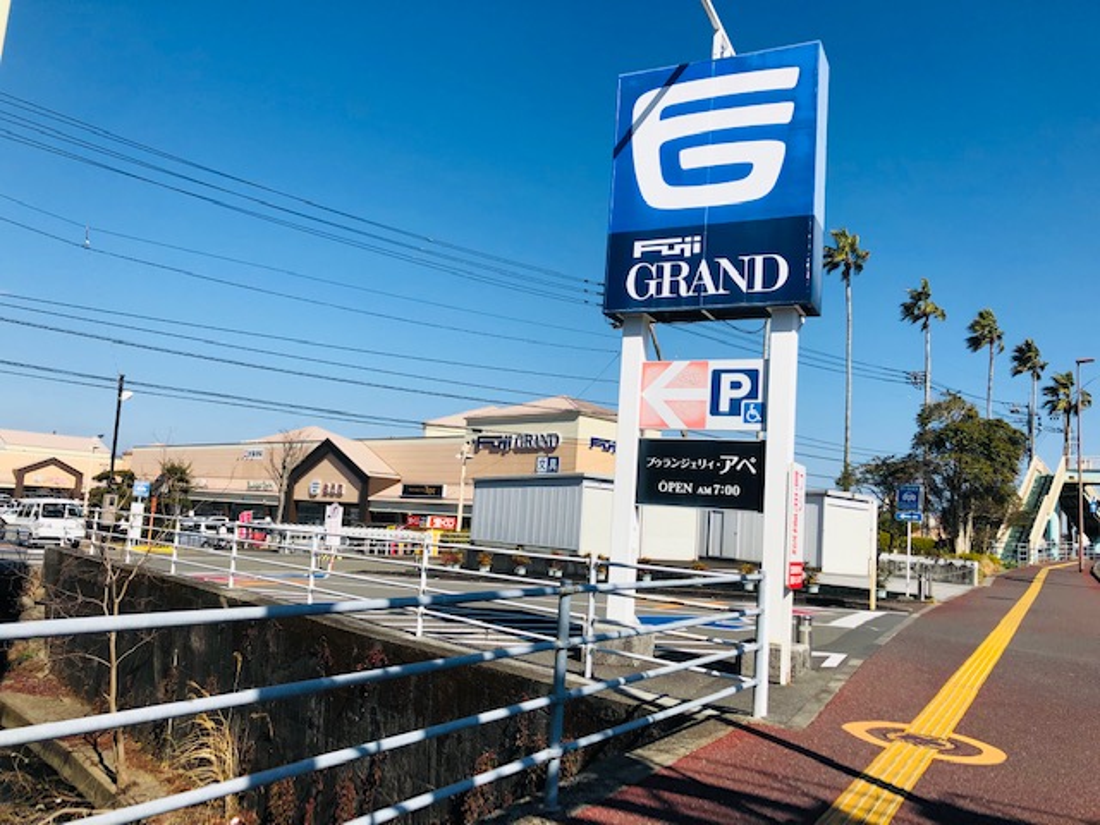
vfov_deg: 49.7
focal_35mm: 28
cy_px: 412
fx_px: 890
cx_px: 550
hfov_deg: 63.4
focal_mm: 3.99
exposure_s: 1/3247
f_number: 1.8
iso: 25
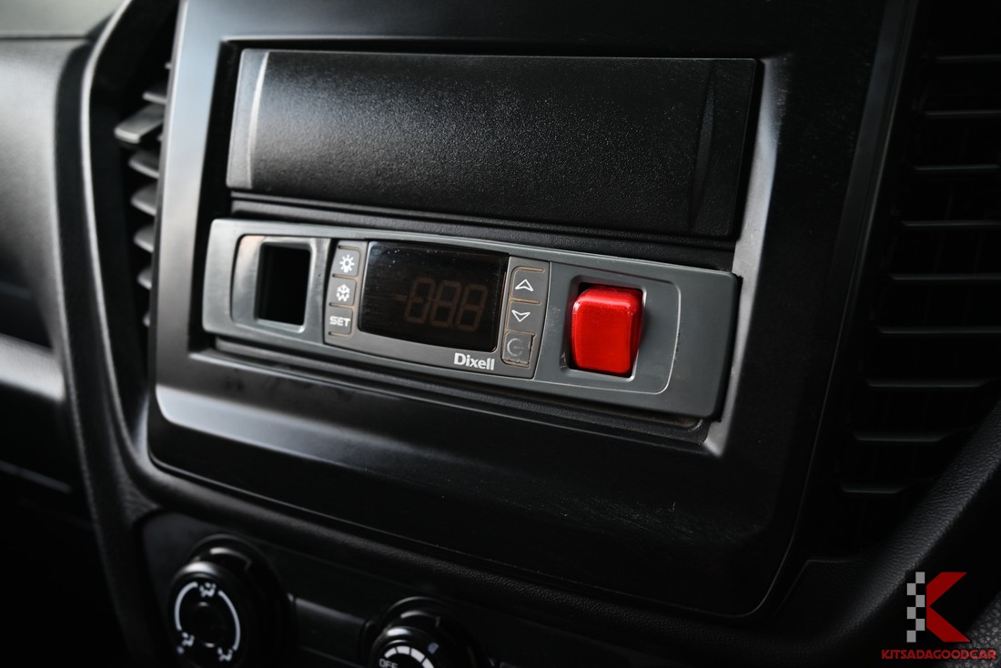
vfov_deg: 38.9
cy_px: 334
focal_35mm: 34
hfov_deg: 55.8
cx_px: 500
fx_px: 946
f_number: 5.6
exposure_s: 1/45
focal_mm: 34
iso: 280
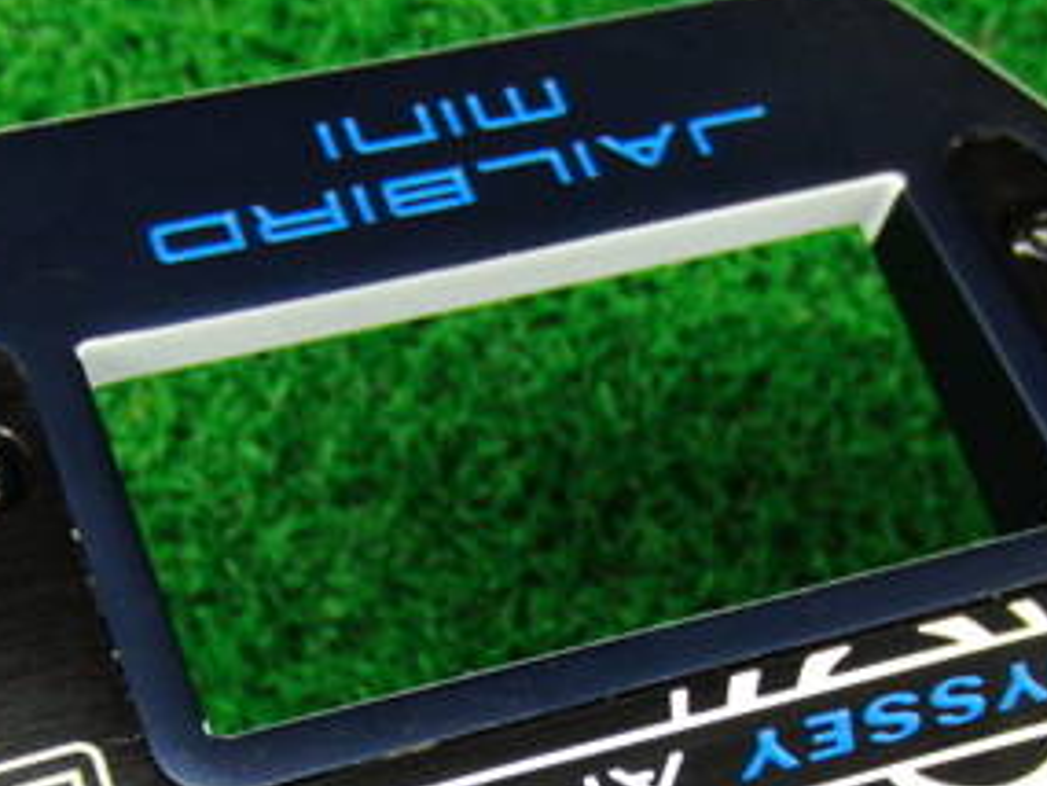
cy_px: 764
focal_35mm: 83
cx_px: 595
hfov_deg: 23.5
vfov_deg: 17.4
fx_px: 2511
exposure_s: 1/40
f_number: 3.6
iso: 400
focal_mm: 6.42
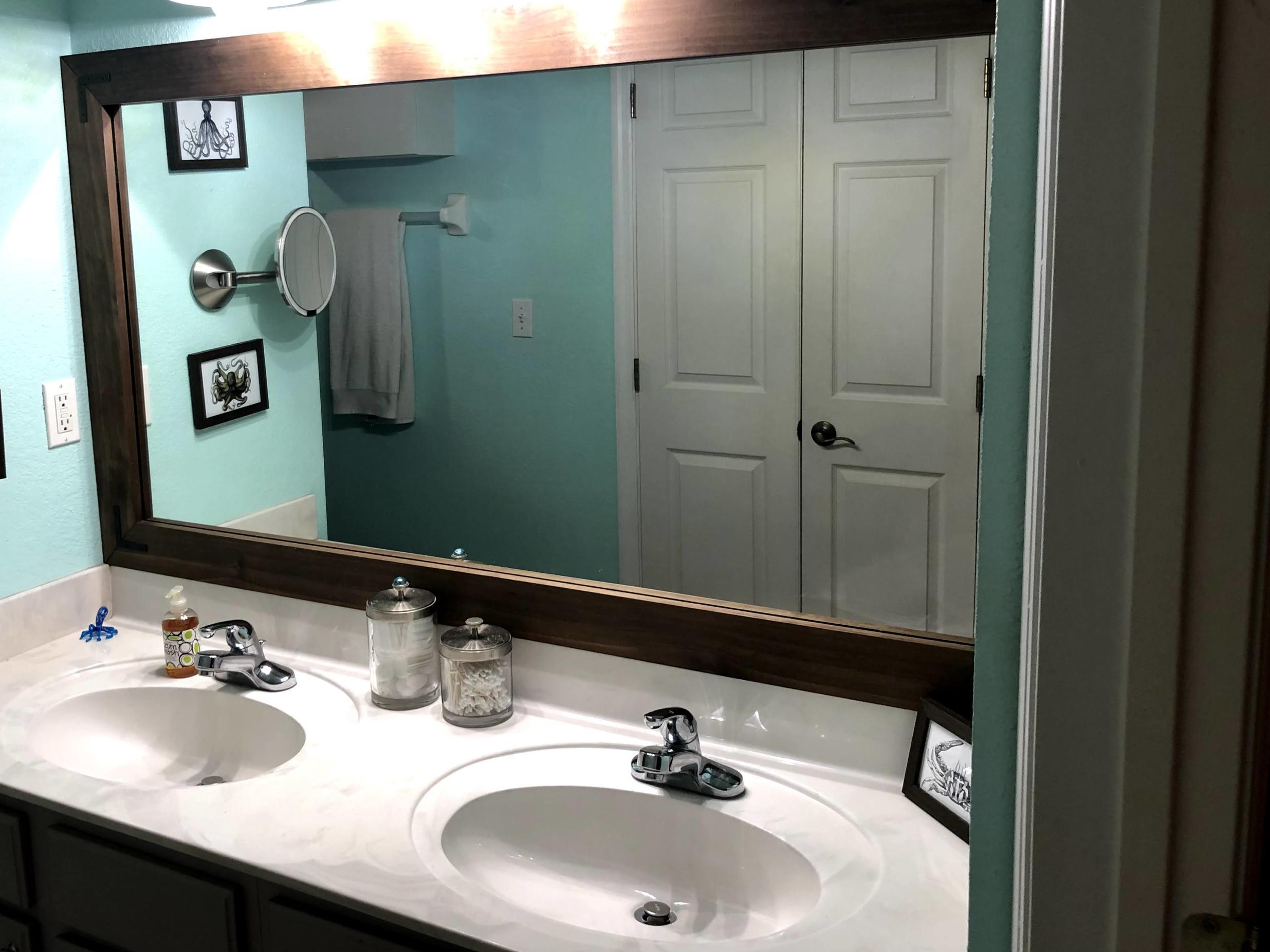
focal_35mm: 34
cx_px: 520
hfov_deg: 53.6
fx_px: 1247
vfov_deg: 41.7
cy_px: 400
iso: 40
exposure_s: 1/20
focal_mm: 3.99
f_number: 1.8
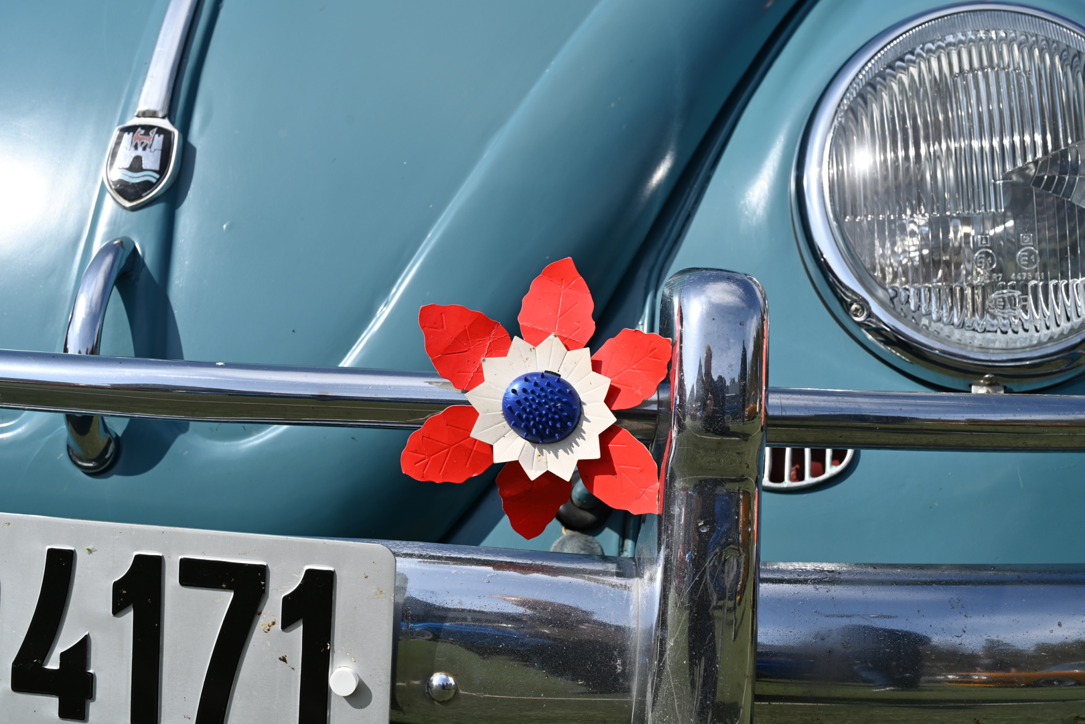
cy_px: 362
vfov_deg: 27.0
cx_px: 542
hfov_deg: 39.6
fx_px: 1507
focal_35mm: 50
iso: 100
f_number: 8
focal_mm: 50
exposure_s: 1/500
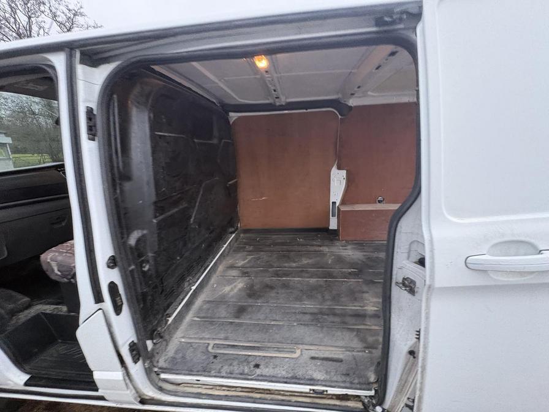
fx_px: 222
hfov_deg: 102.1
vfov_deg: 85.7
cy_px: 206
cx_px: 274
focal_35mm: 14
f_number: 2.2
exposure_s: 1/60
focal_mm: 2.22
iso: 400
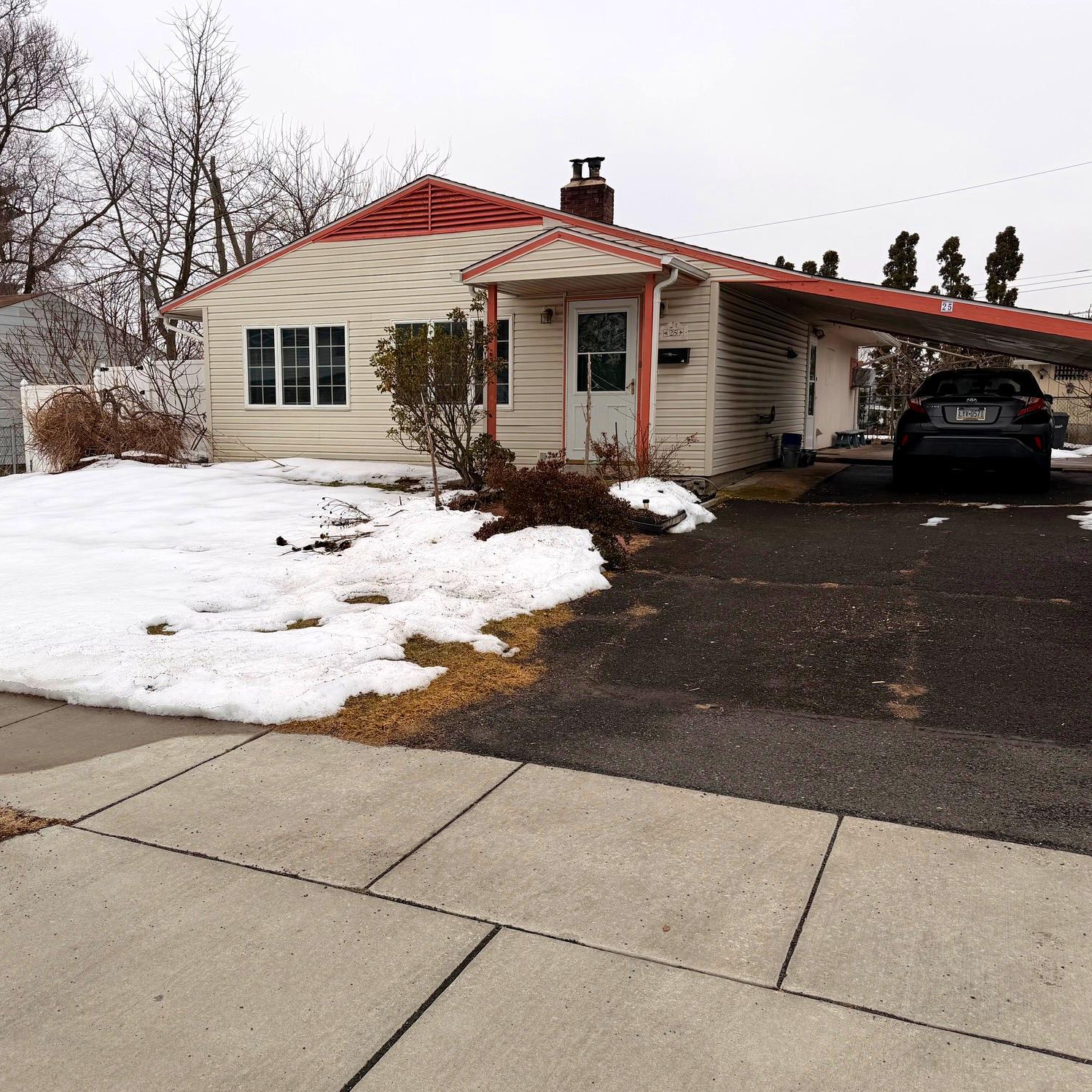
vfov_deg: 55.6
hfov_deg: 55.4
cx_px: 471
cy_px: 539
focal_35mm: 29
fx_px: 1035
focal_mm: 6.76
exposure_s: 1/3953
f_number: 1.78
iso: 80
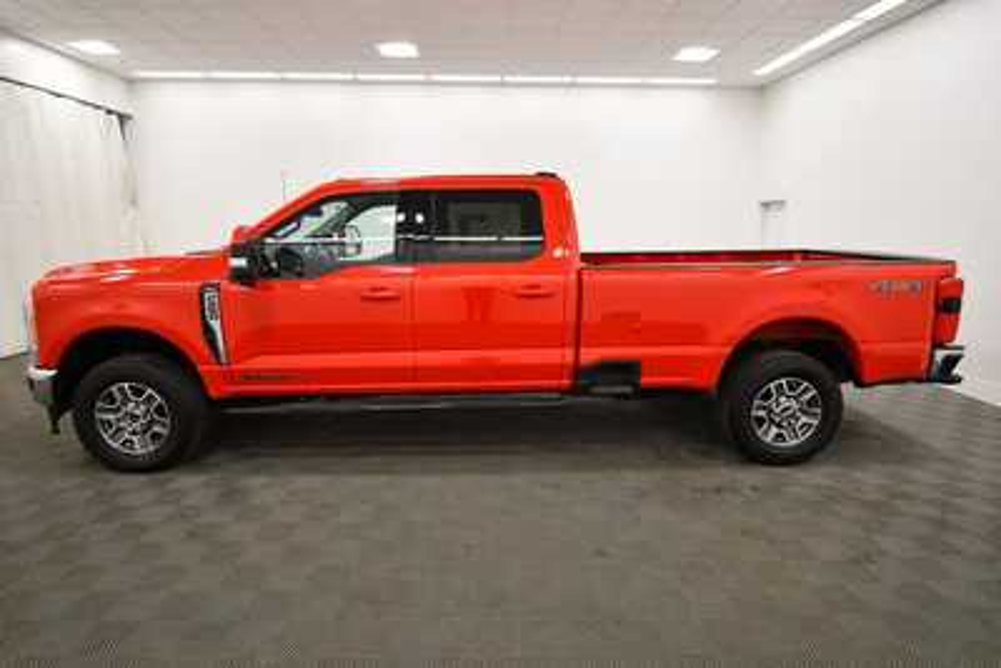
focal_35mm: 19
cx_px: 500
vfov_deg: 64.6
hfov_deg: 86.9
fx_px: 528
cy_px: 334
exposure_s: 1/160
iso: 800
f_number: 4.8
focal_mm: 13
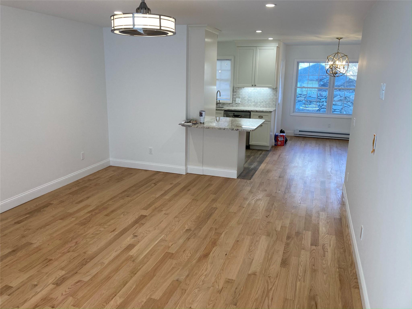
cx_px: 206
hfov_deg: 63.4
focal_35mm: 28
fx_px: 333
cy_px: 154
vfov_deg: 49.7
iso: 64
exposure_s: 1/120
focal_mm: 3.99
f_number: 1.8
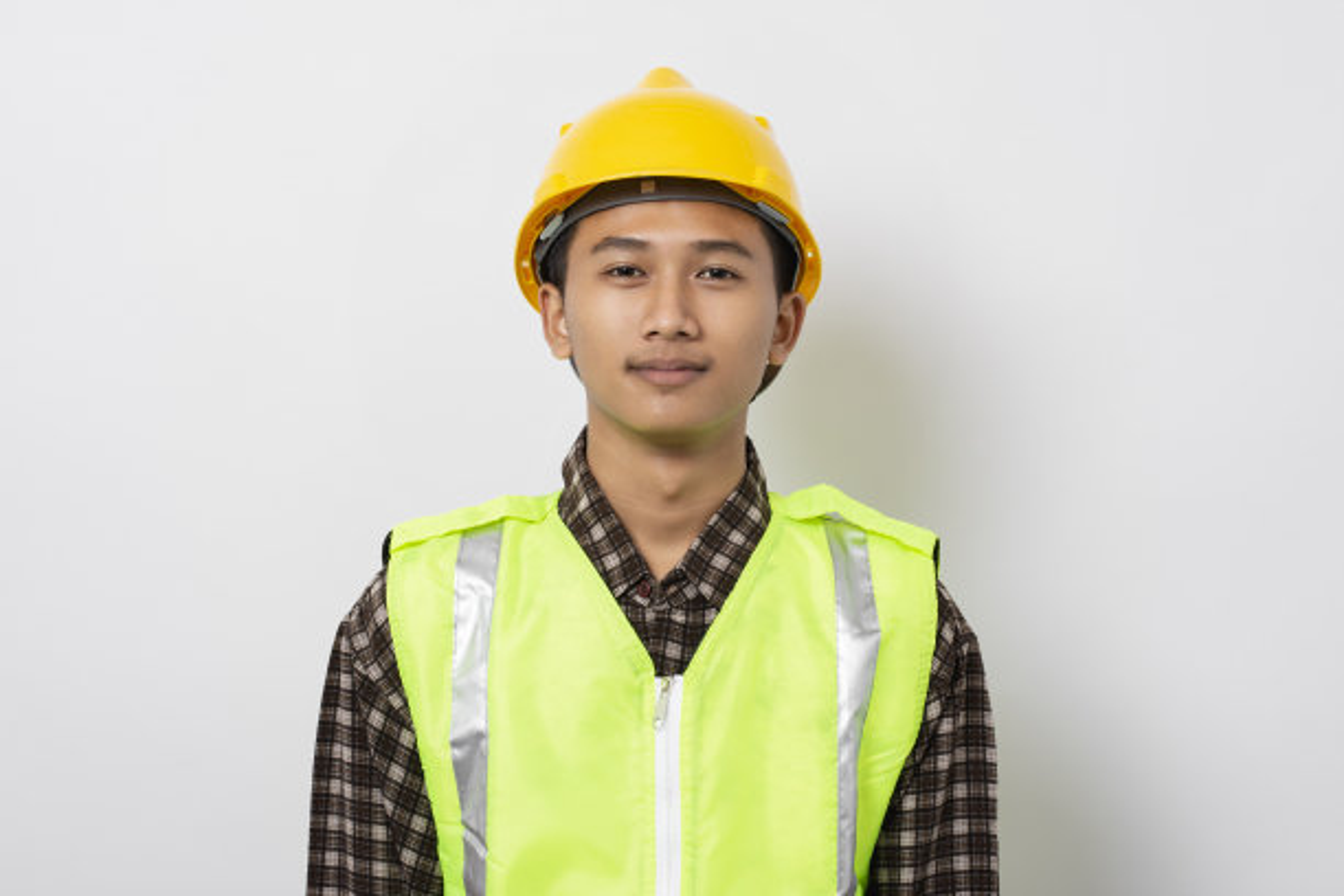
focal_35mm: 75
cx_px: 672
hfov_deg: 27.0
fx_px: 2800
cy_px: 448
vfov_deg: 18.2
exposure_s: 1/160
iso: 100
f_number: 9
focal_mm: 50
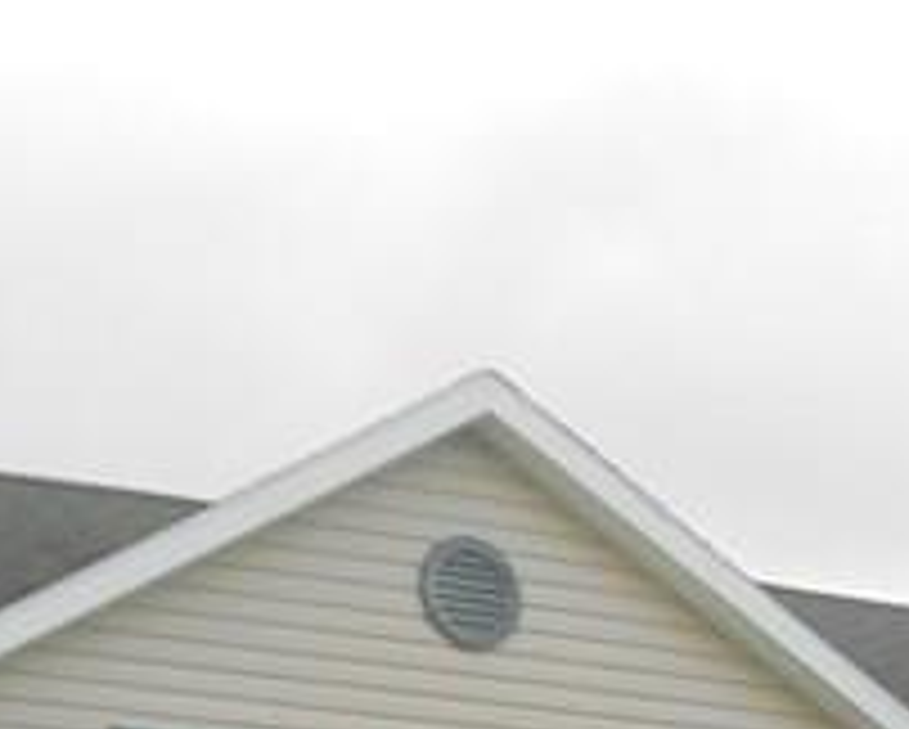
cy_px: 1647
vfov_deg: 9.0
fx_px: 4255
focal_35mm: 158
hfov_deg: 12.0
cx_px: 1035
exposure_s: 1/250
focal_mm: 5.8
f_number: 3.6
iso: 80
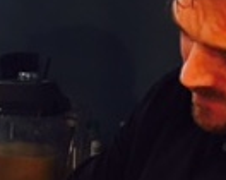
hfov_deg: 13.3
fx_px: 948
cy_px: 291
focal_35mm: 142
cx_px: -39
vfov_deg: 10.4
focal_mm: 4.15
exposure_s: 1/20
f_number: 2.2
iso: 200
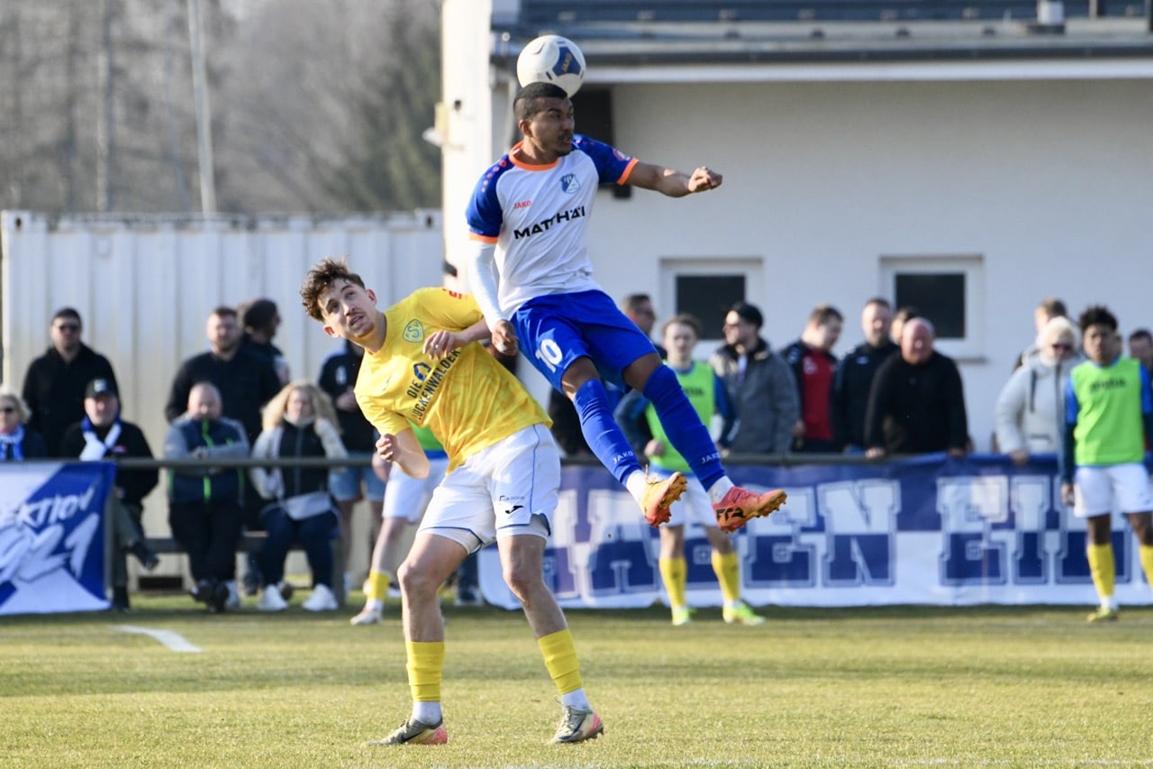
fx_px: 12809
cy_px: 384
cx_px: 576
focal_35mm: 400
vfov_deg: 3.4
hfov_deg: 5.2
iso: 2500
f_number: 9
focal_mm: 400
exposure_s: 1/1600
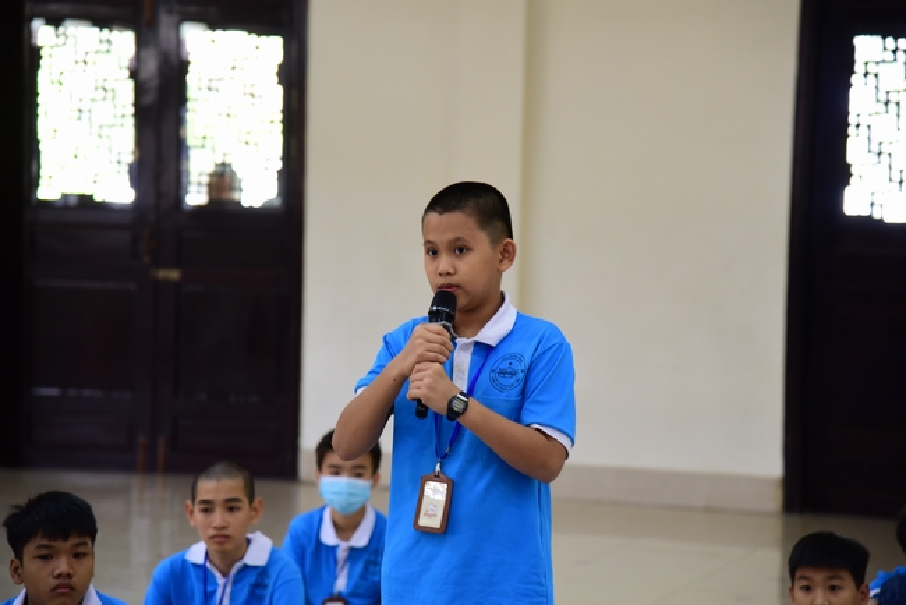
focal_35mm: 120
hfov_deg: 17.1
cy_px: 302
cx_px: 453
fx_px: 3021
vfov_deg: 11.4
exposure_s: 1/50
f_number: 4.5
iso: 1250
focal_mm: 120
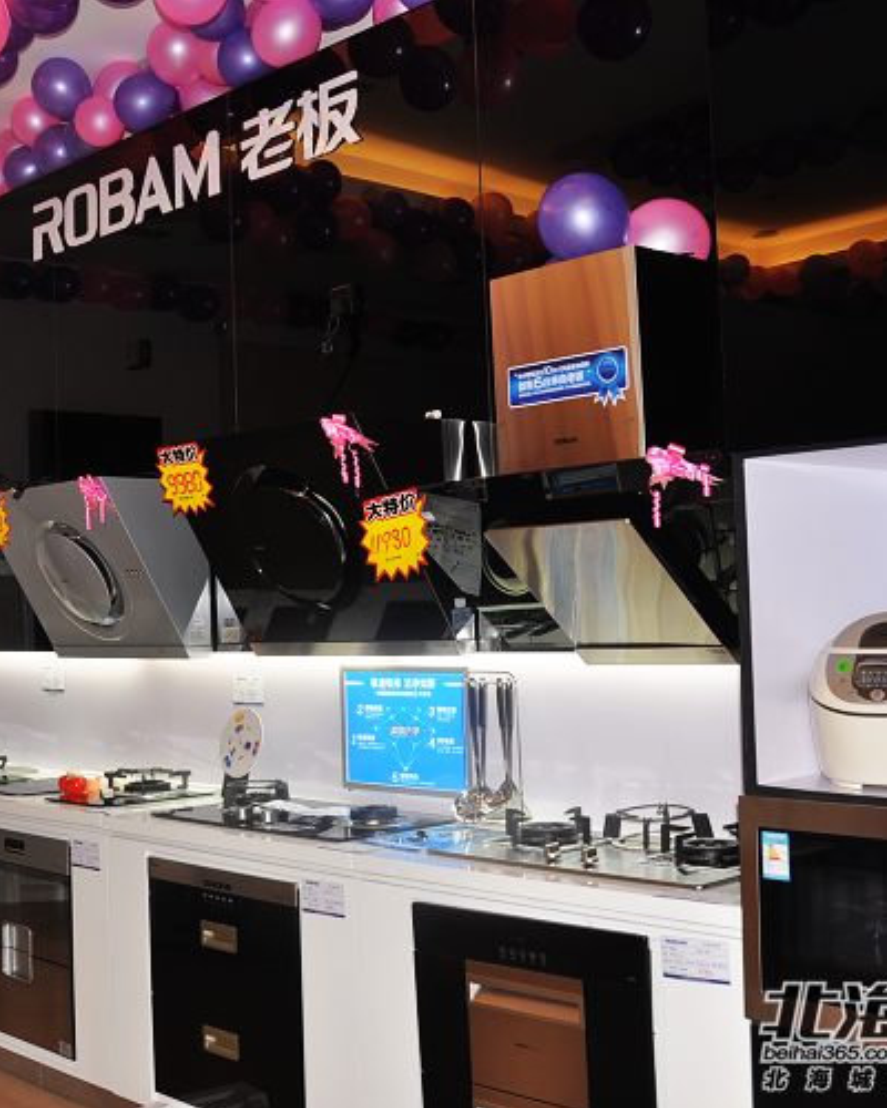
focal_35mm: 47
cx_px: 288
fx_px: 1542
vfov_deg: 39.5
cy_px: 556
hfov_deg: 31.8
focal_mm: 22
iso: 200
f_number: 5.6
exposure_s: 1/30
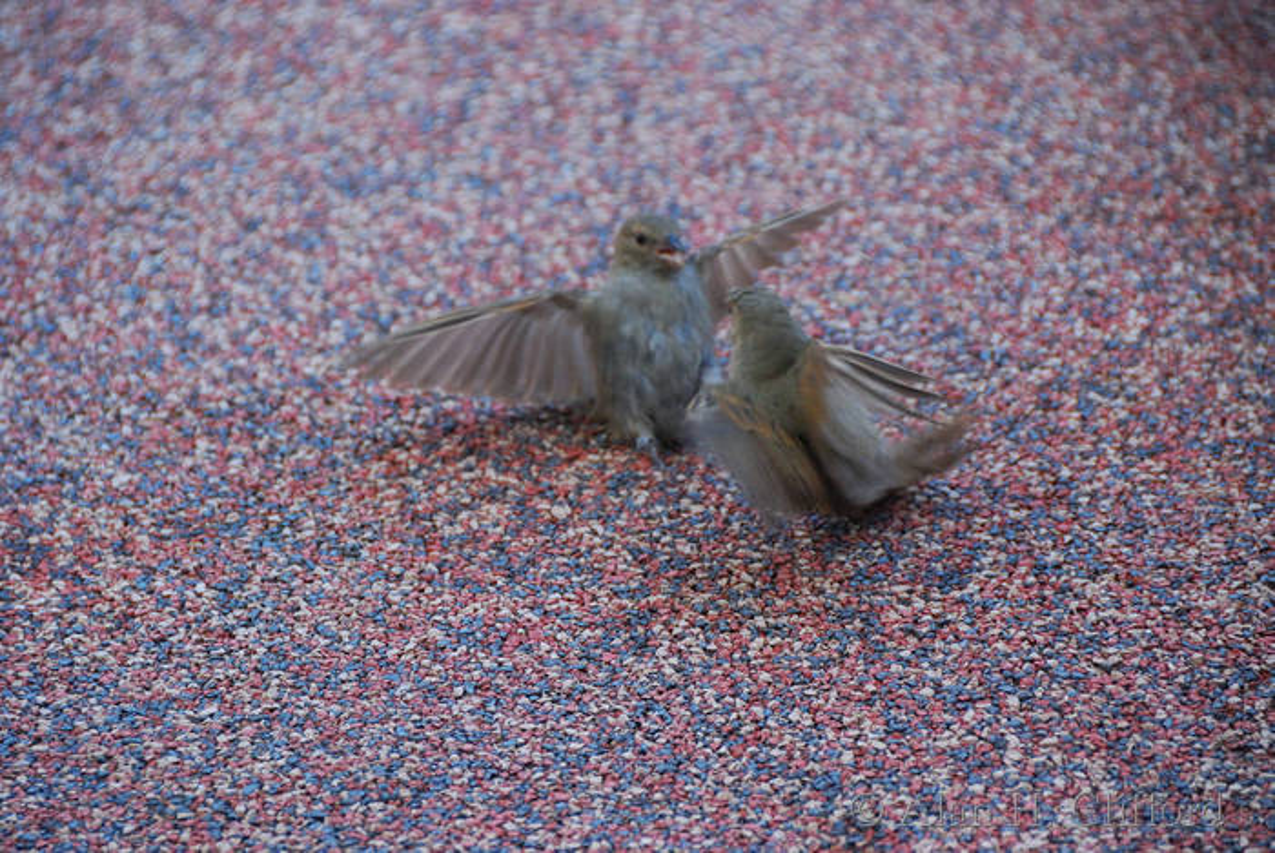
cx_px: 638
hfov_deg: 6.9
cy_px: 426
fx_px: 10634
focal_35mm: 300
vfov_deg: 4.6
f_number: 5.6
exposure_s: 1/400
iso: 1250
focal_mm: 200
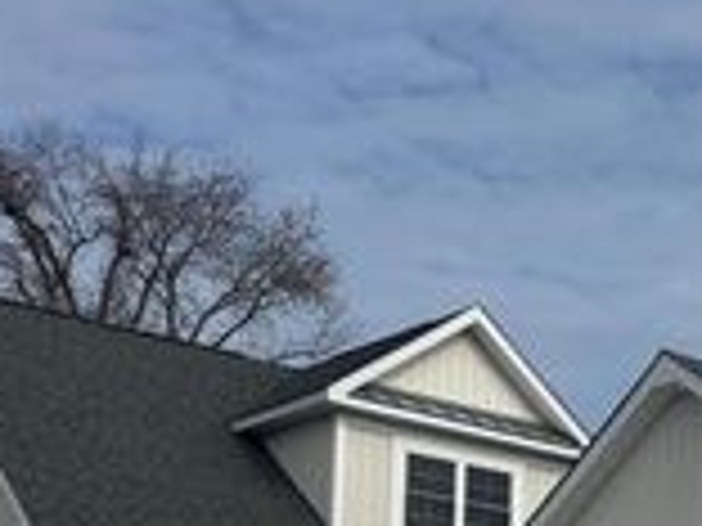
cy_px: 659
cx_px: 806
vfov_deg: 18.0
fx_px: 1562
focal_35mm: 77
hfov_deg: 23.5
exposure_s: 1/9009
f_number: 1.78
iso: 80
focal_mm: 6.76
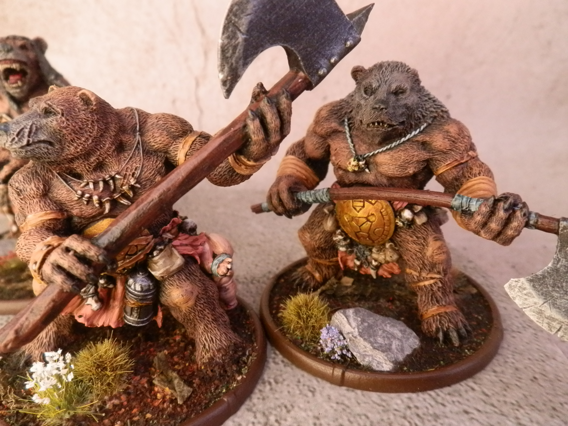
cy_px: 213
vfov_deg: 49.7
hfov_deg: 63.4
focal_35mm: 28
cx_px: 284
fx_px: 459
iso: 400
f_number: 3.1
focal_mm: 5
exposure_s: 1/80
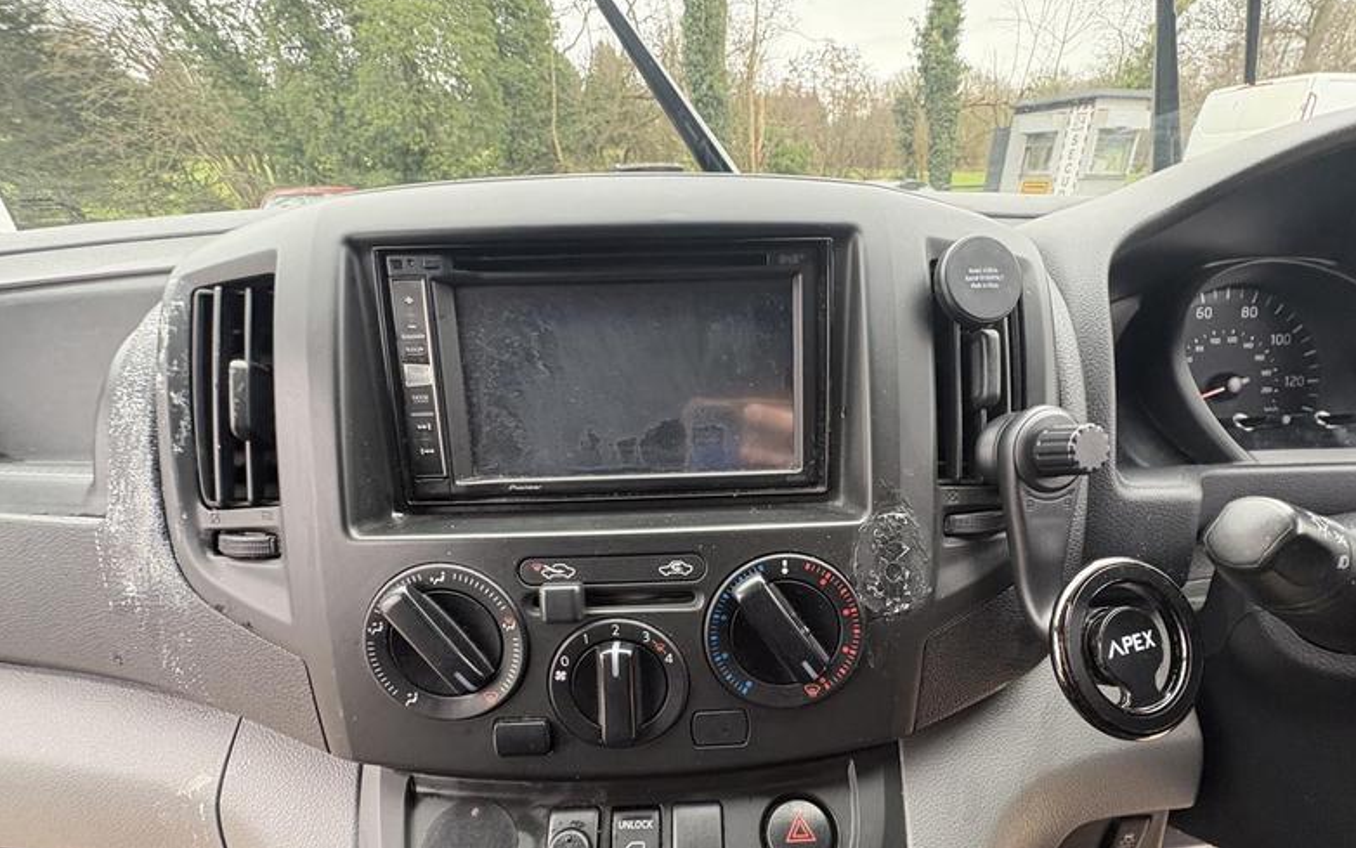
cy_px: 543
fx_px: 628
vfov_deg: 66.7
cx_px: 720
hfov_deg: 94.2
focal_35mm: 17
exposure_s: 1/60
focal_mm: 2.22
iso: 250
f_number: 2.2
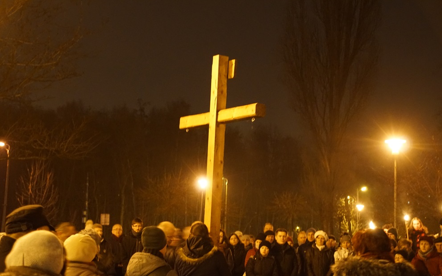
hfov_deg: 29.6
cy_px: 148
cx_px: 223
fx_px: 837
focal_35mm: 70
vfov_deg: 18.7
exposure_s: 1/3
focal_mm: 45
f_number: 4.5
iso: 3200
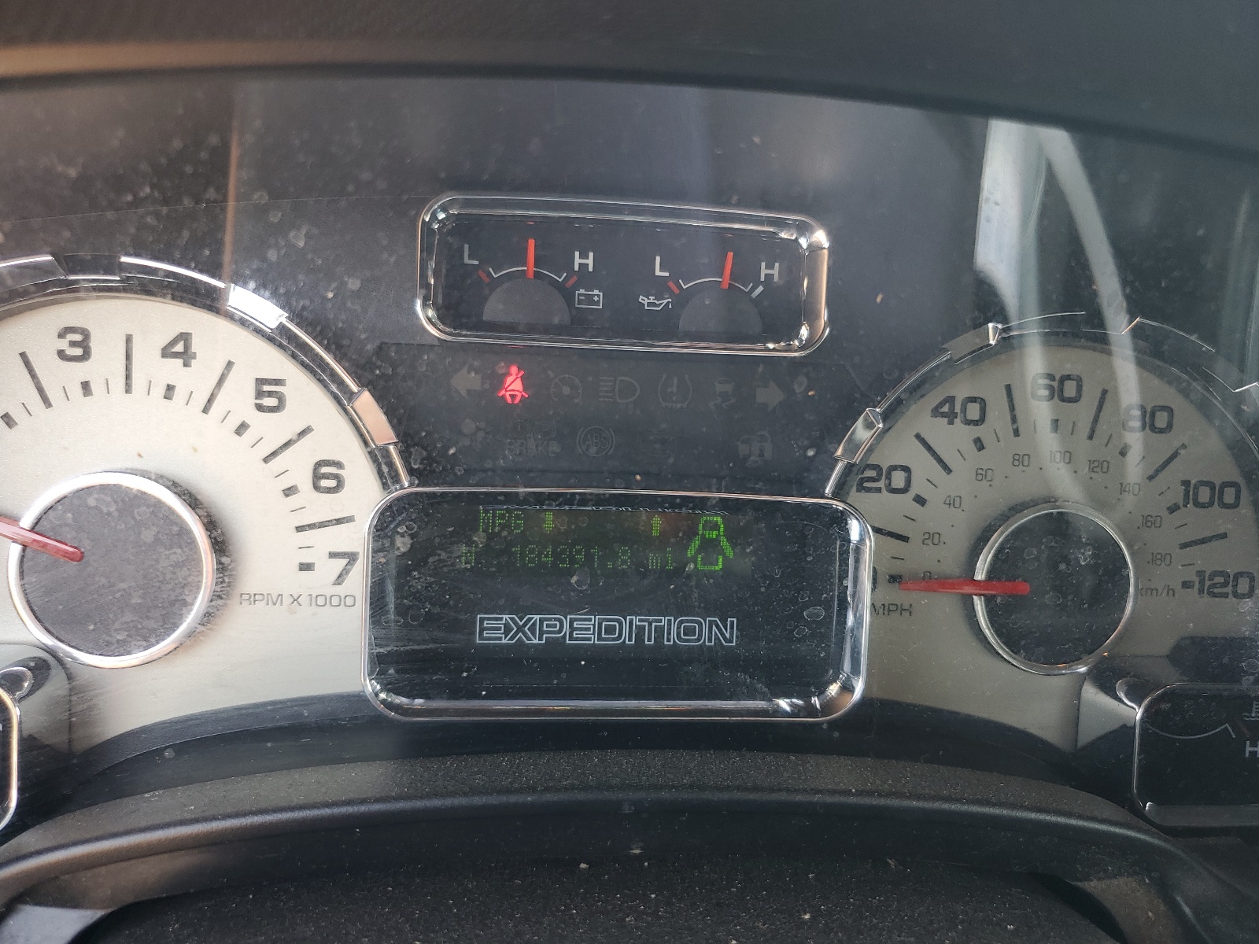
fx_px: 946
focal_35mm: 26
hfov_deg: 67.3
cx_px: 630
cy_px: 472
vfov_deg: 53.1
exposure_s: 1/60.2
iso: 51
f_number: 1.5
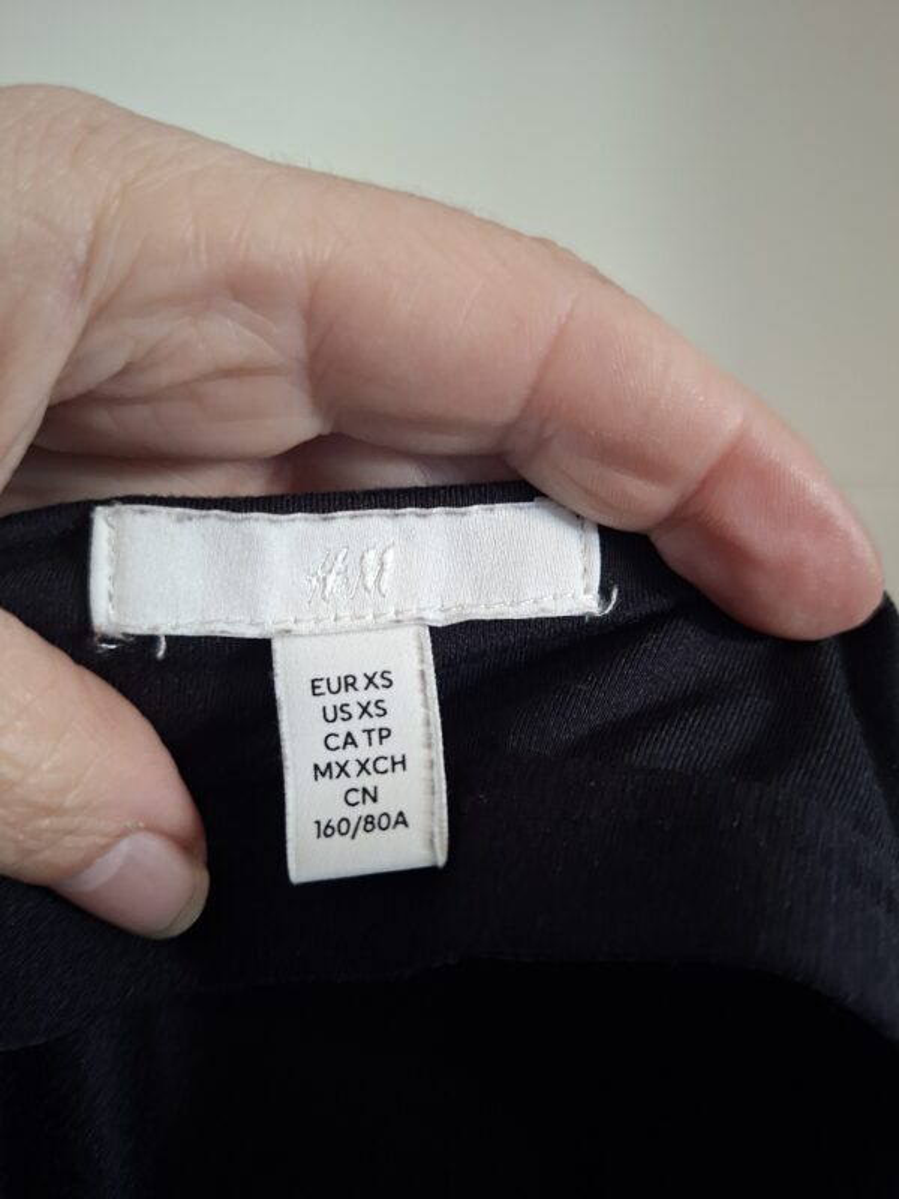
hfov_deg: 58.9
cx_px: 450
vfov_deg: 73.9
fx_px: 796
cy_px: 600
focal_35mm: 23
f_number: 1.8
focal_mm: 5.54
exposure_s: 1/30
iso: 400
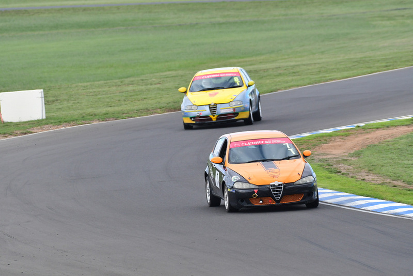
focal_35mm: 660
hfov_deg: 3.1
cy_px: 138
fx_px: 7574
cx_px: 206
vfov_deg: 2.1
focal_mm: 440
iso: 640
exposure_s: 1/640
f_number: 7.1
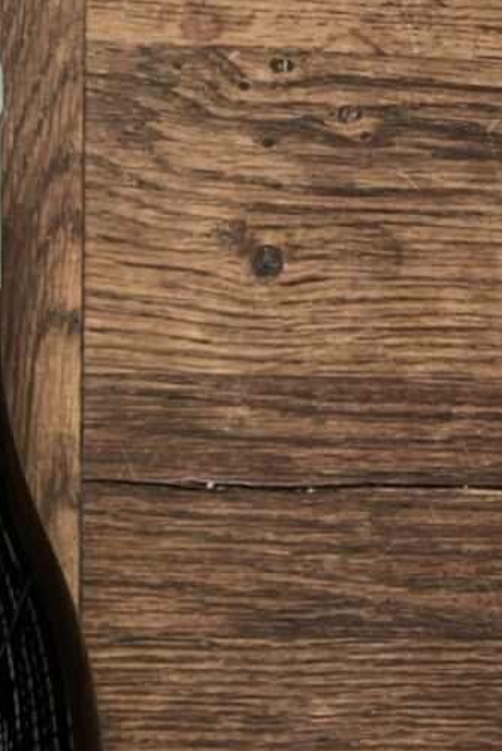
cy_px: 693
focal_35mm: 55
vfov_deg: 34.0
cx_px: -70
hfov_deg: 23.0
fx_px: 1149
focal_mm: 5.1
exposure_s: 1/50
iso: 320
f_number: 1.6
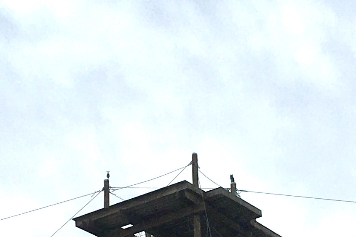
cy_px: 218
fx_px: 1424
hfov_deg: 14.2
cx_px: 151
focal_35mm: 144
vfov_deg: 9.5
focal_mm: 4.15
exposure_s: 1/2404
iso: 25
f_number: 2.2
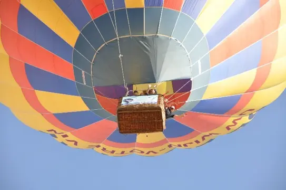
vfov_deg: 8.7
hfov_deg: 13.1
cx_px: 143
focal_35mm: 158
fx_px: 1249
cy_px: 95
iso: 200
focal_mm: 105
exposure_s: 1/200
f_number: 7.1
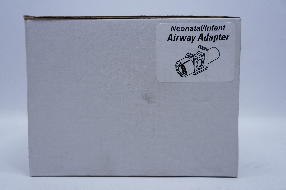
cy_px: 95
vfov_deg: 32.9
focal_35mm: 40
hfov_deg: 48.0
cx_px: 143
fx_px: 321
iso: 800
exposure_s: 1/200
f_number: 4.5
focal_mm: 27
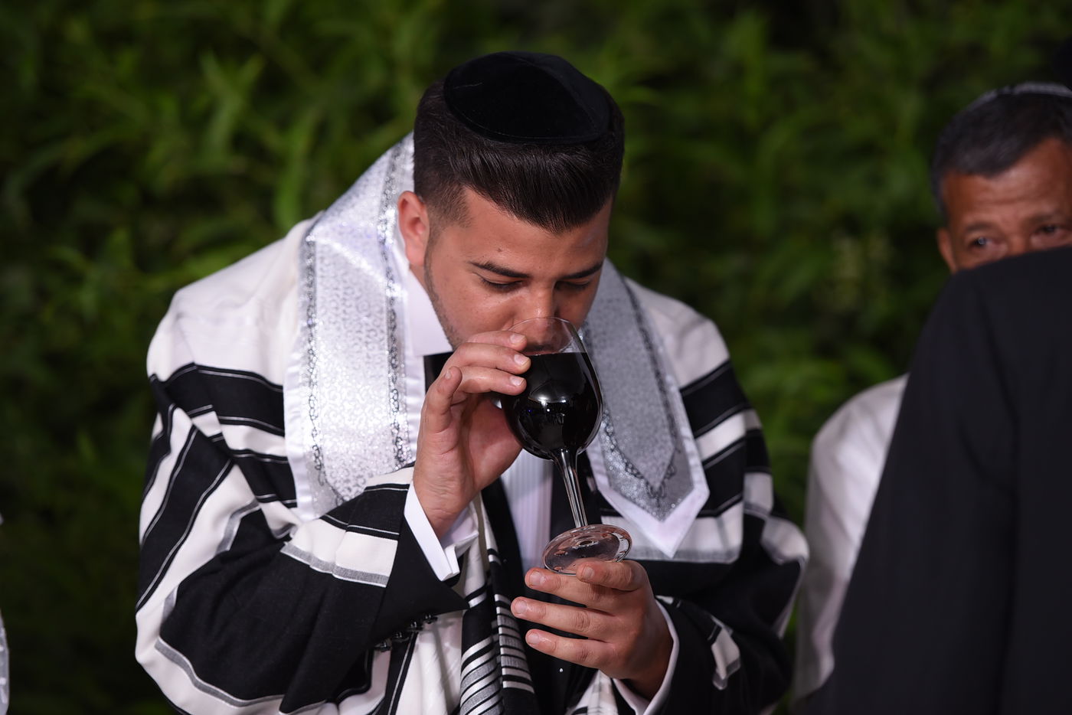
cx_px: 536
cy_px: 358
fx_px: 5063
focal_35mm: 170
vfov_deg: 8.1
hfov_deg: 12.1
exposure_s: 1/160
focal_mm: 170
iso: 640
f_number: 2.8
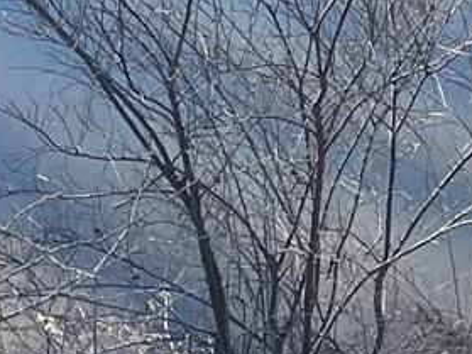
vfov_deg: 6.7
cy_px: -857
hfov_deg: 10.3
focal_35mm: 191
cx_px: 144
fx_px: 2603
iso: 50
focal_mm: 5.1
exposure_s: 1/1389
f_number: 1.6
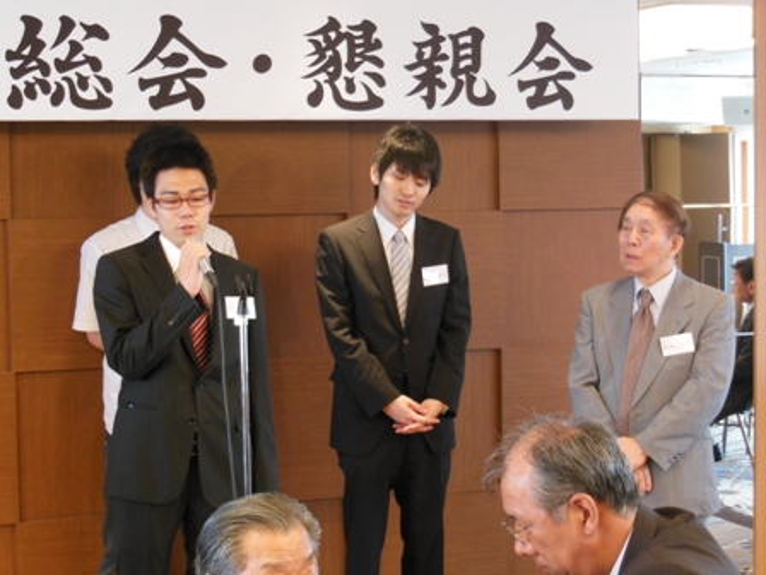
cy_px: 288
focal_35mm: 80
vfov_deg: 18.4
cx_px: 383
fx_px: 1770
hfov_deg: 24.4
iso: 400
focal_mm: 14.3
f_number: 5.4
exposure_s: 1/10
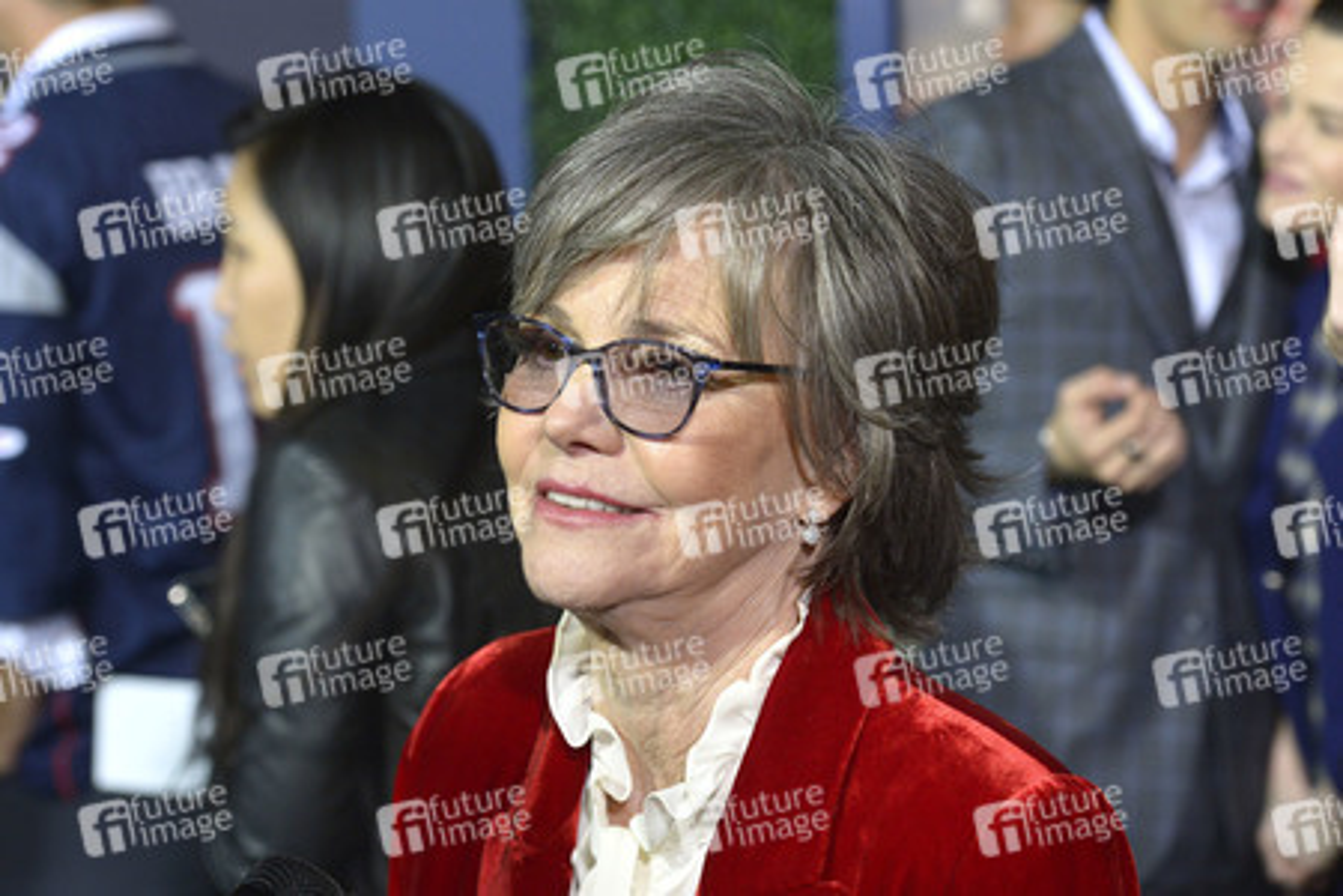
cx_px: 672
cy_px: 448
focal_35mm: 95
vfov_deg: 14.4
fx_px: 3544
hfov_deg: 21.5
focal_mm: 95
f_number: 6.3
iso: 2000
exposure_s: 1/320
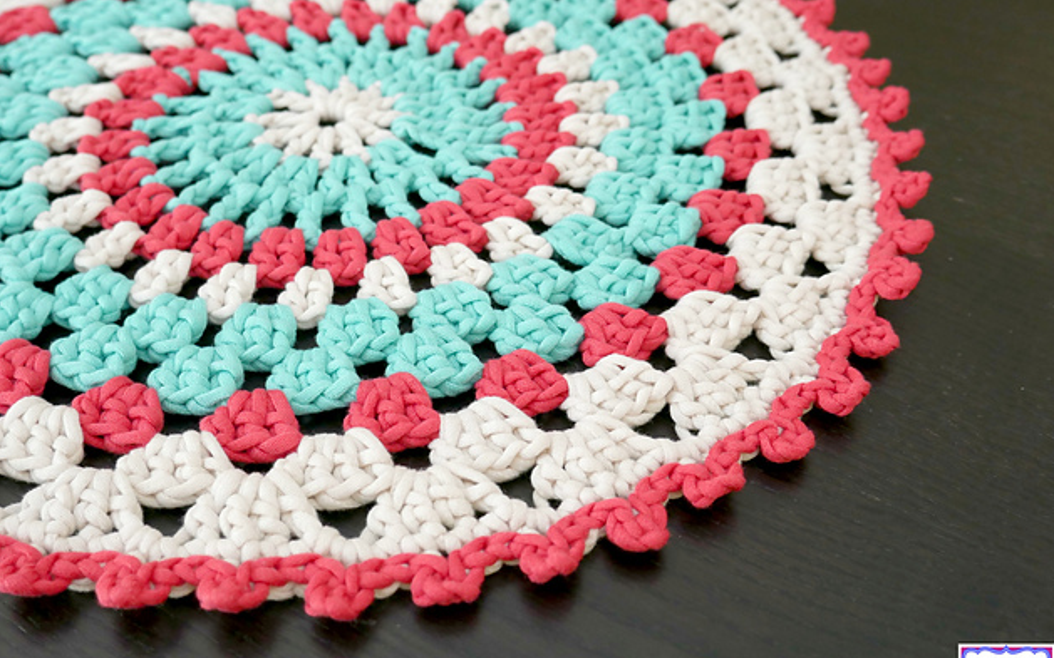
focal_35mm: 41
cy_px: 348
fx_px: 1178
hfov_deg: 48.2
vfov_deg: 31.2
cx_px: 530
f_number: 4.1
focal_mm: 19
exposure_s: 1/60
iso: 800
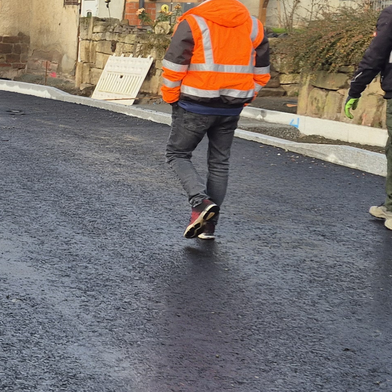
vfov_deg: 20.3
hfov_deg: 17.5
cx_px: -259
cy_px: 129
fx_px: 1089
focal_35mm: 85
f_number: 1.8
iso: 25
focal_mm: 5.4
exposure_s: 1/530
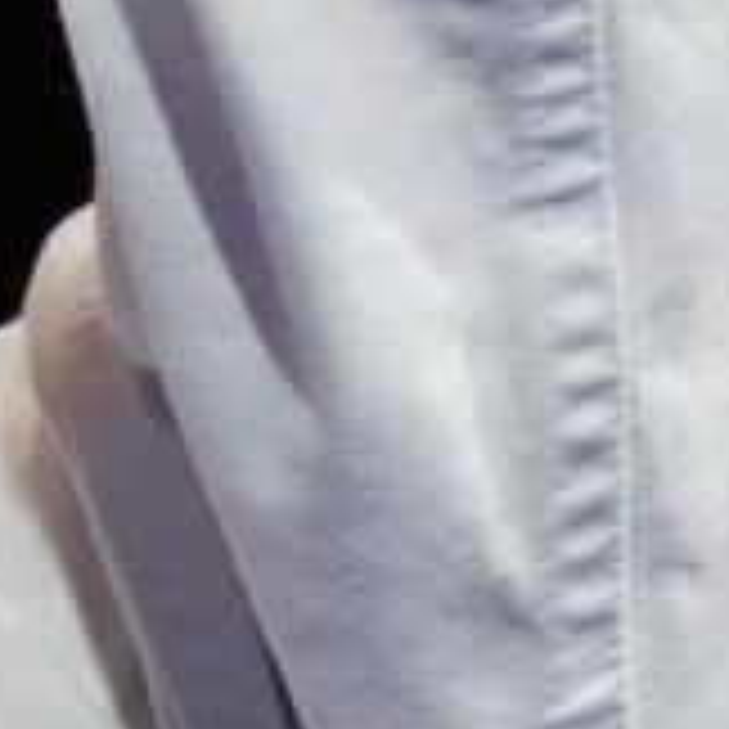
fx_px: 89777
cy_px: -842
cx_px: -878
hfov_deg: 0.5
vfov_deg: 0.5
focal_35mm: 3768
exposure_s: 1/500
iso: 1250
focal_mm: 400
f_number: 2.8
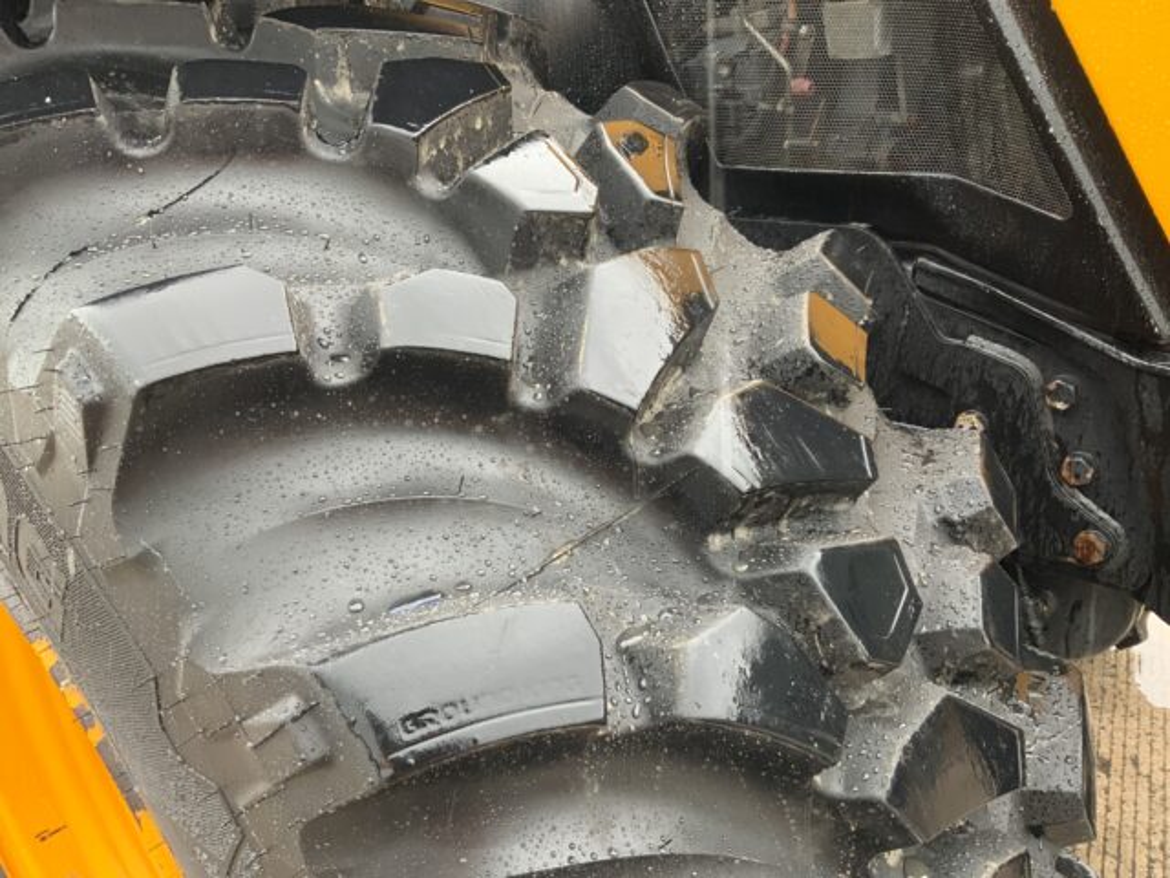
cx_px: 585
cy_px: 439
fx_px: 980
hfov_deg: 61.7
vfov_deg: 48.2
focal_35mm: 29
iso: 125
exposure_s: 1/60
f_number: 1.8
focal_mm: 3
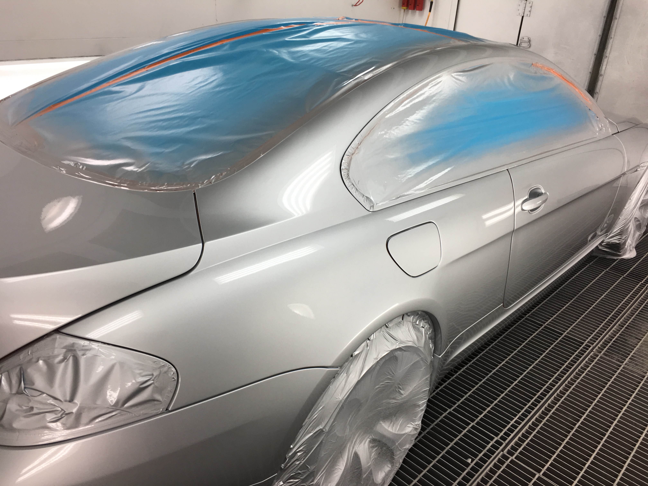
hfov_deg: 61.7
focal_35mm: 29
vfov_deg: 48.2
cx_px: 324
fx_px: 543
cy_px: 243
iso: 25
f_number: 2.2
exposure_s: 1/60
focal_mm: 4.15
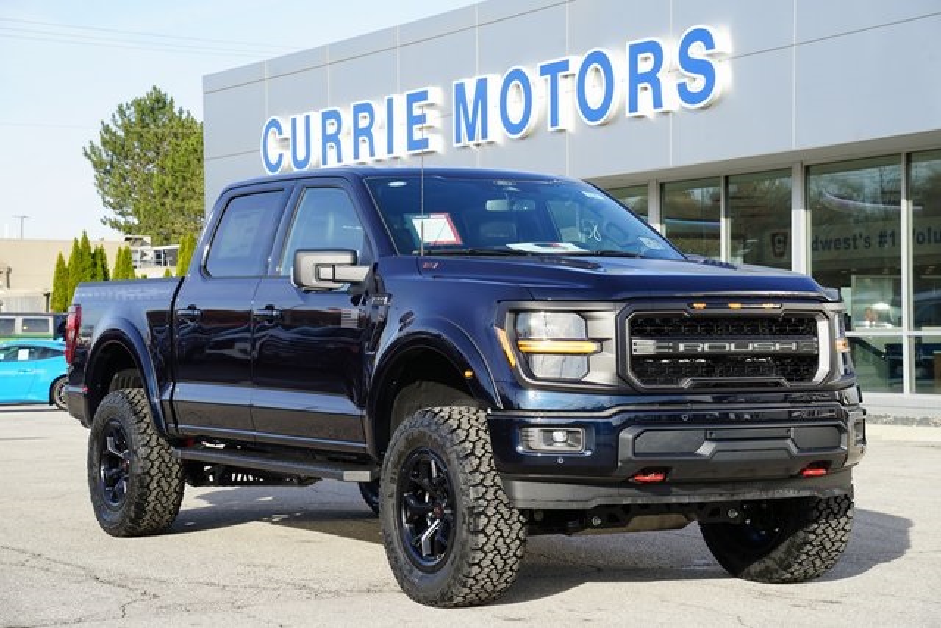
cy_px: 314
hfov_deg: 27.7
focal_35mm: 73
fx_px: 1908
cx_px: 470
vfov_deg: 18.7
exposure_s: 1/100
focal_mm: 73
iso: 100
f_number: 9
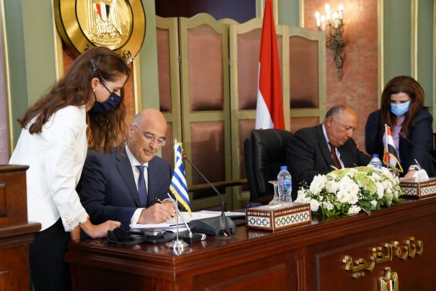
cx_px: 218
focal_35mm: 54
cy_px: 146
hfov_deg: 36.9
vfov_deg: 25.1
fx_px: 654
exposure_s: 1/250
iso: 4000
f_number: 4
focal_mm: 54
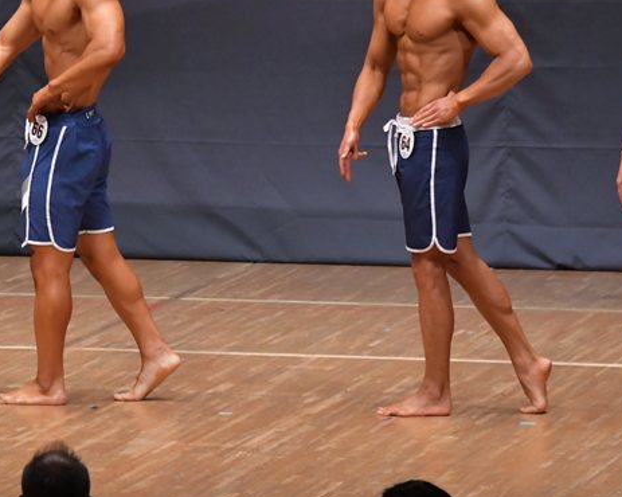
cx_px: 216
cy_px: 184
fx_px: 6937
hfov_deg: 5.1
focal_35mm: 377
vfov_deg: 4.1
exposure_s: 1/400
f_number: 5.6
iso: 6400
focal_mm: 160
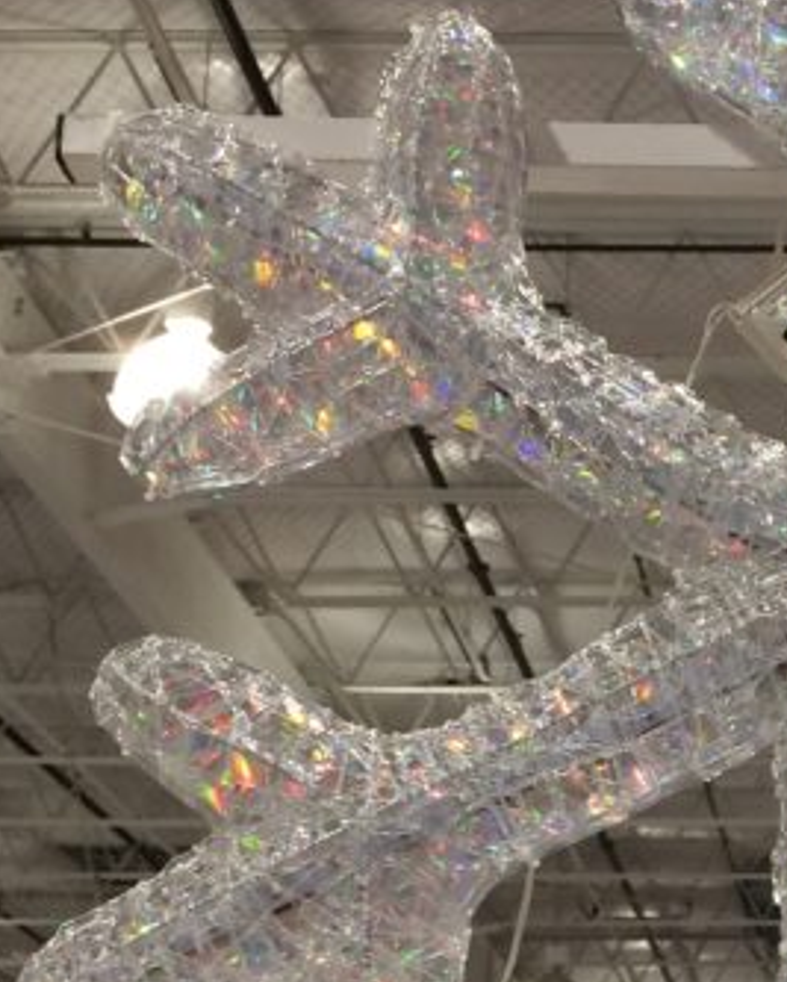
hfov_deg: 16.9
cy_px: 950
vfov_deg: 21.3
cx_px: 967
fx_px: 2530
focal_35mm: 87
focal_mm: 4.15
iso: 64
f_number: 2.2
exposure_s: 1/30
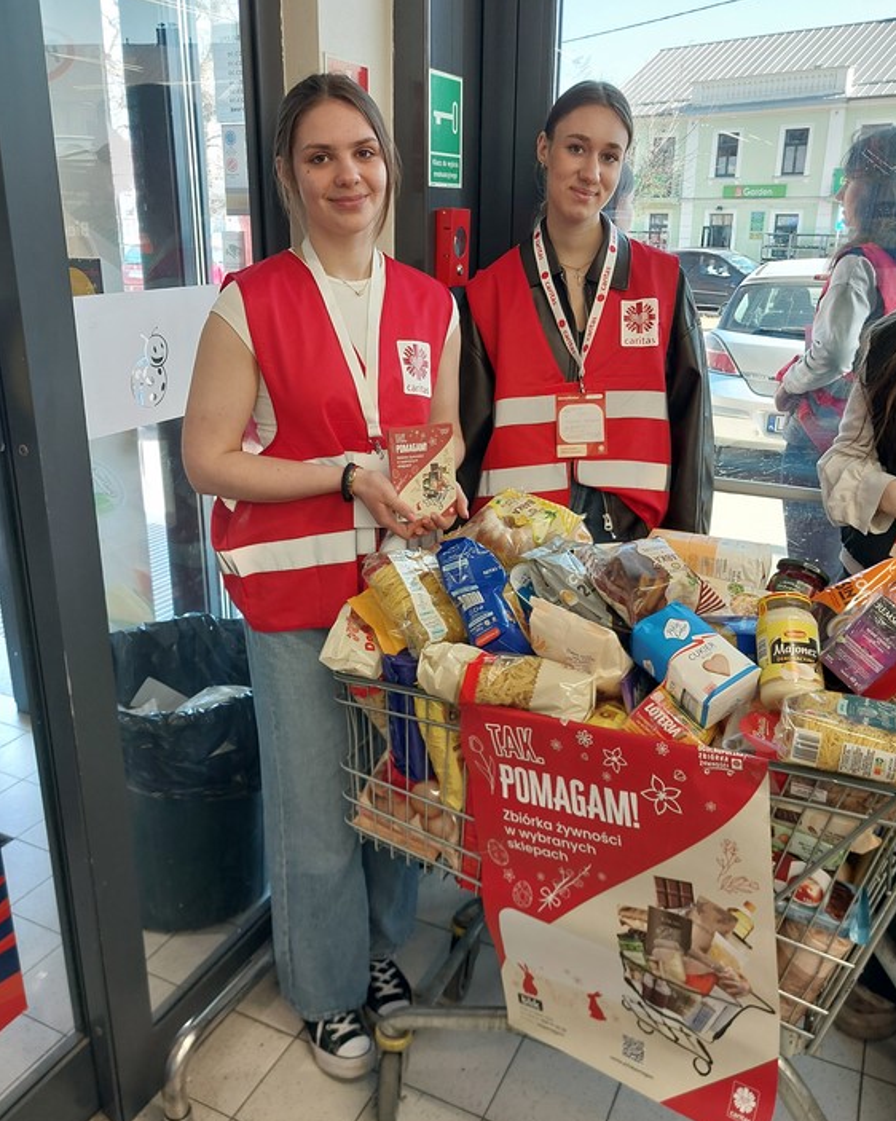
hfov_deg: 45.8
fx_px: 1061
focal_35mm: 32
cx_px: 456
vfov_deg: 55.7
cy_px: 545
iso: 64
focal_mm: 4.6
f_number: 1.8
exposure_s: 1/50
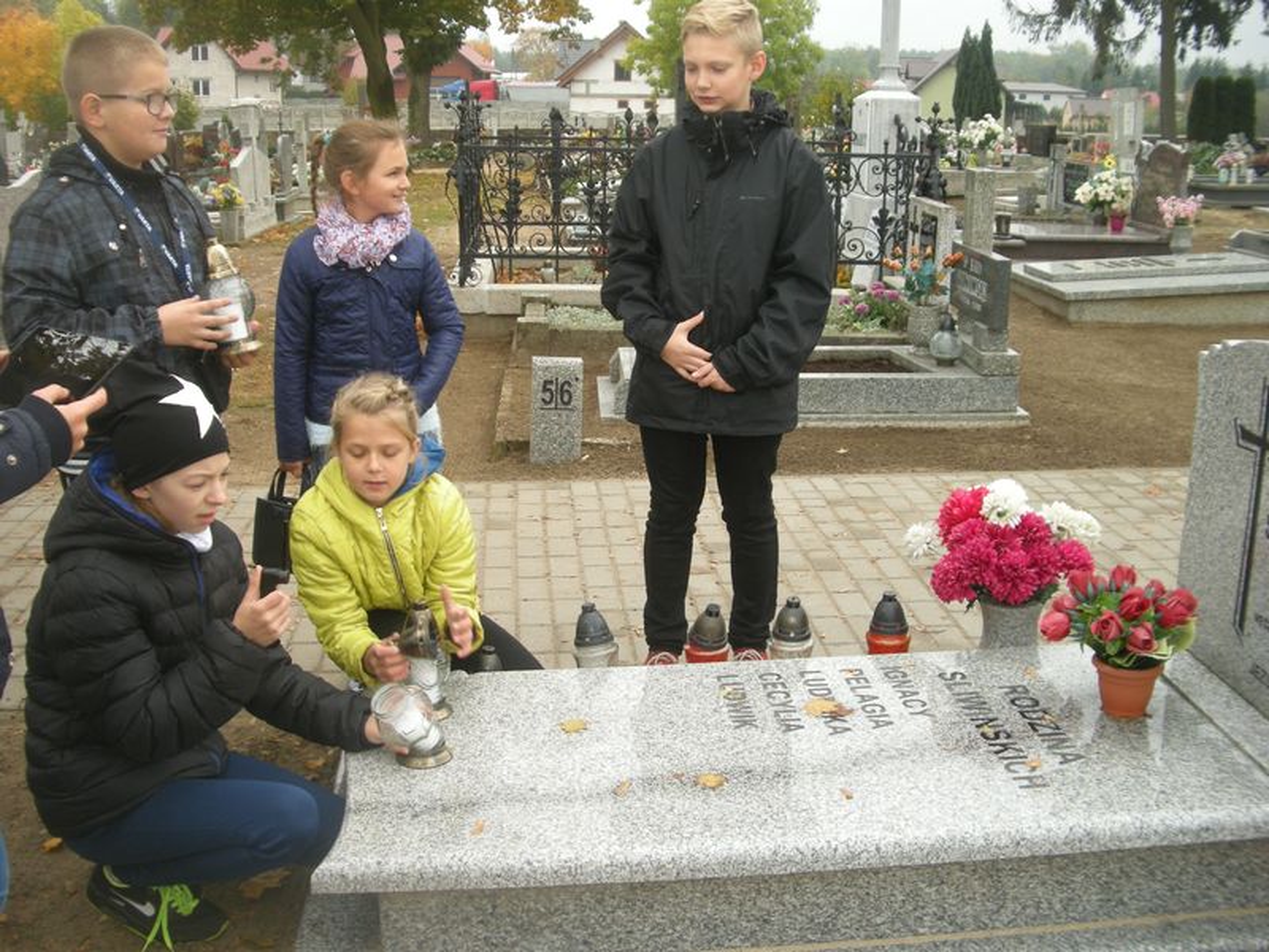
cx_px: 634
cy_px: 476
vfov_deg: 38.7
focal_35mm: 37
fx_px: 1356
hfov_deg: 50.1
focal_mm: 7.9
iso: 88
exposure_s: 1/134
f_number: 2.8
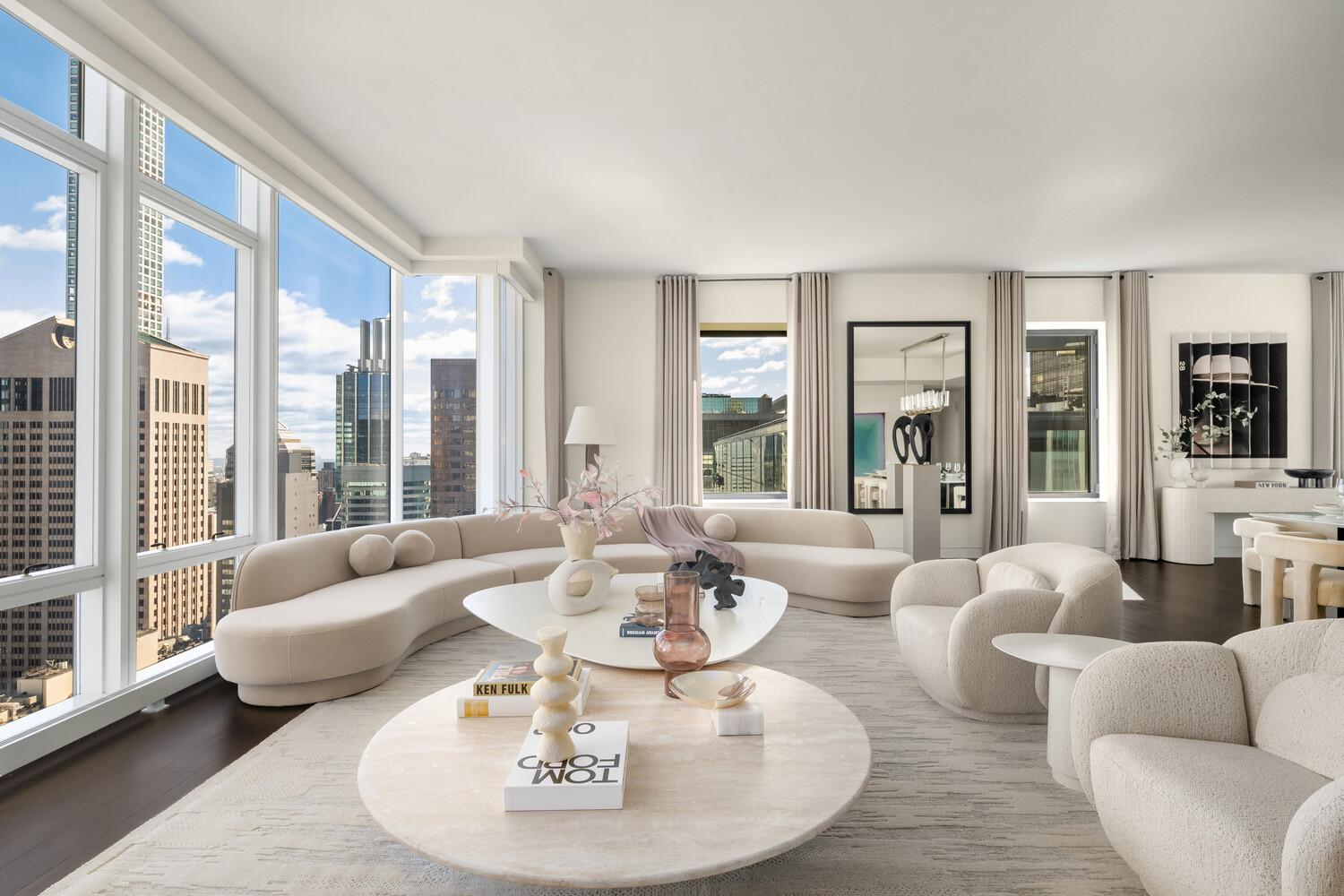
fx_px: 635
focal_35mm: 17
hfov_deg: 93.3
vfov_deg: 70.4
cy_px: 448
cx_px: 672
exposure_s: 1/40
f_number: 13
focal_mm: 17
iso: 800
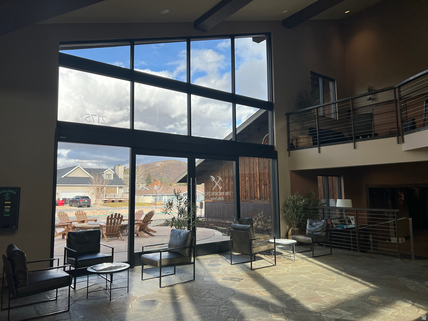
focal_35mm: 26
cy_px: 160
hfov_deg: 67.3
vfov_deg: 53.1
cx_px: 214
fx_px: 321
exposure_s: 1/1252
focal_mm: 5.7
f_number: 1.5
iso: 50
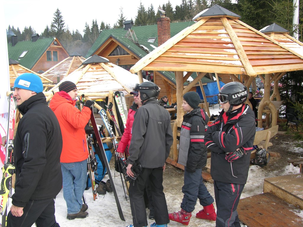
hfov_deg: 52.6
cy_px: 114
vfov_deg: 40.7
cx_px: 152
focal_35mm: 35
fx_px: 306
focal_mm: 8.9
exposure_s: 1/102
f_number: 4
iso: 50
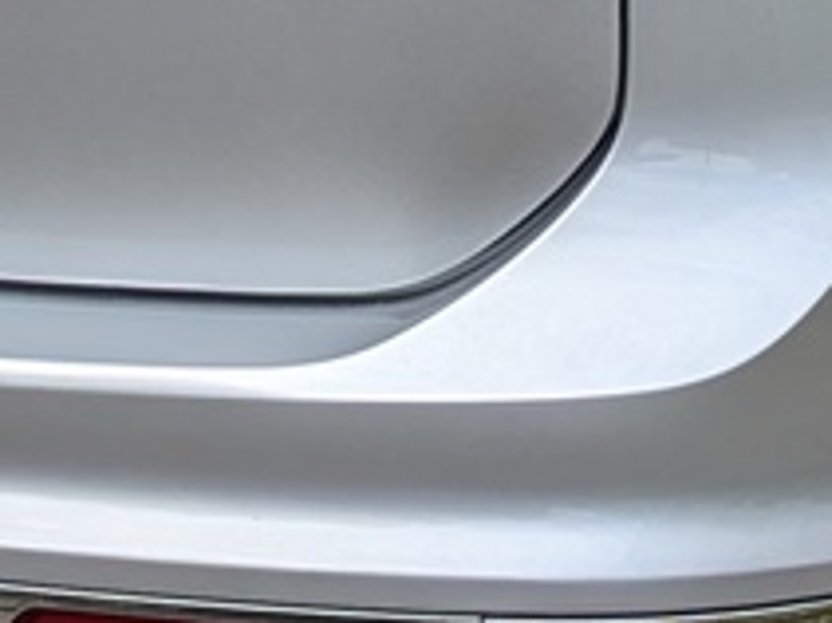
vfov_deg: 7.8
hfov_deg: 10.4
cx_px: 189
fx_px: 4564
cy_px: -55
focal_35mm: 190
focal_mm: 5.43
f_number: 1.89
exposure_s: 1/1776
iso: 43
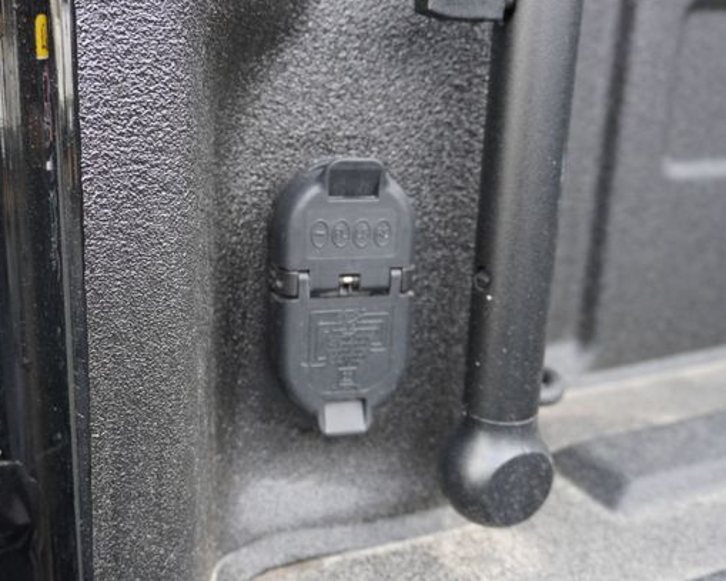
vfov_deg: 38.2
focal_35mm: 39
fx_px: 838
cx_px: 300
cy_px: 295
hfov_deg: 46.6
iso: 320
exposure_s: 1/60
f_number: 4
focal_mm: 22
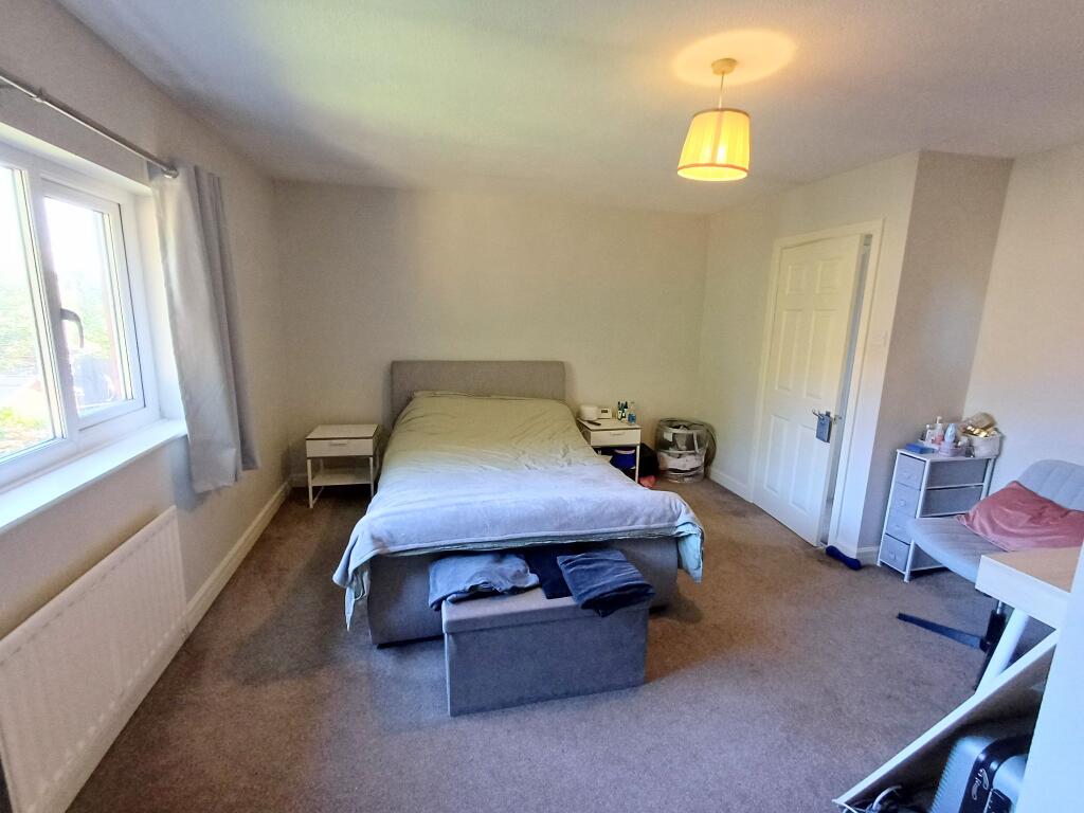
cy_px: 406
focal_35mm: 16
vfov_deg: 78.1
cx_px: 542
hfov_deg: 94.5
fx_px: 501
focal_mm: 1.64
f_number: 2.2
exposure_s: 1/50
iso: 250
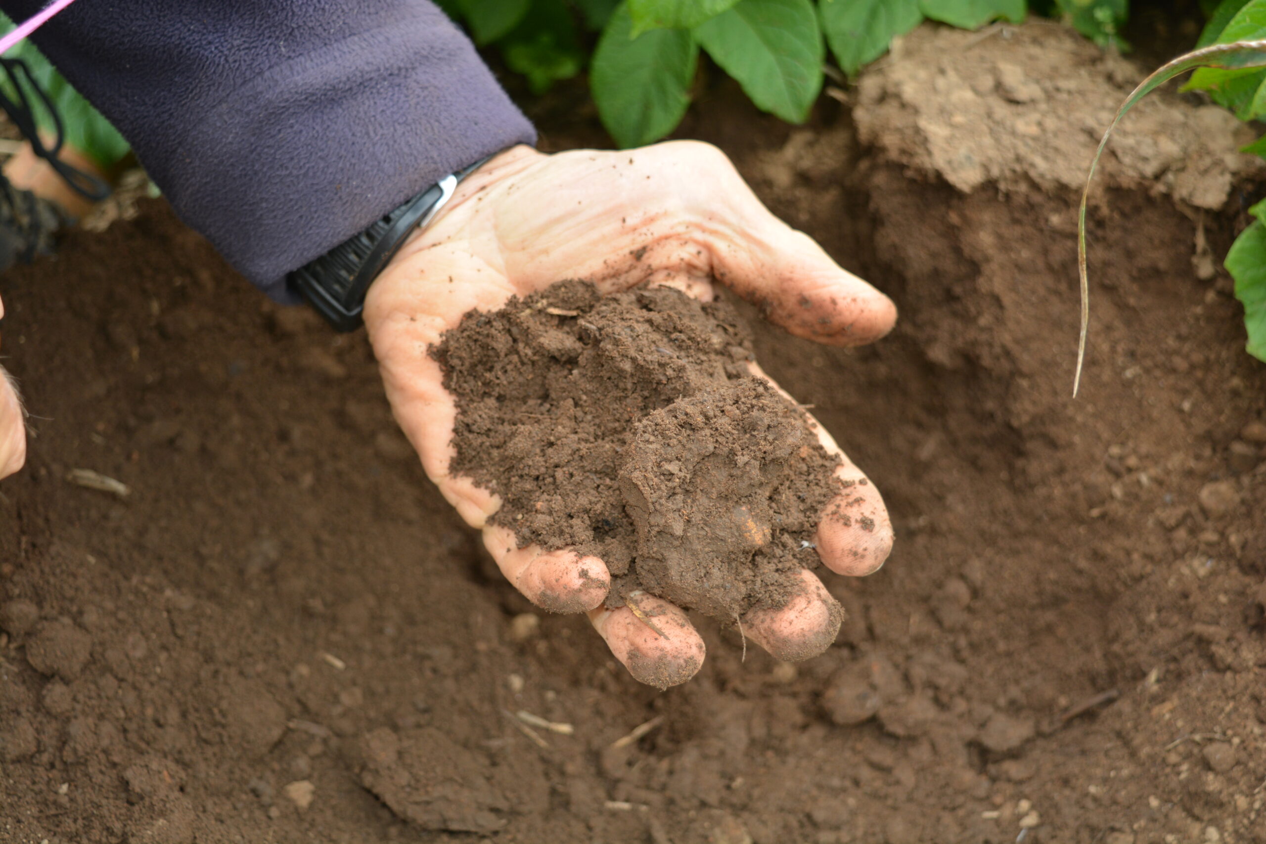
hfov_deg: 38.9
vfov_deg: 26.5
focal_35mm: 51
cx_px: 633
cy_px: 422
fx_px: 1793
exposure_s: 1/125
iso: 220
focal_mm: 34
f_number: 4.5
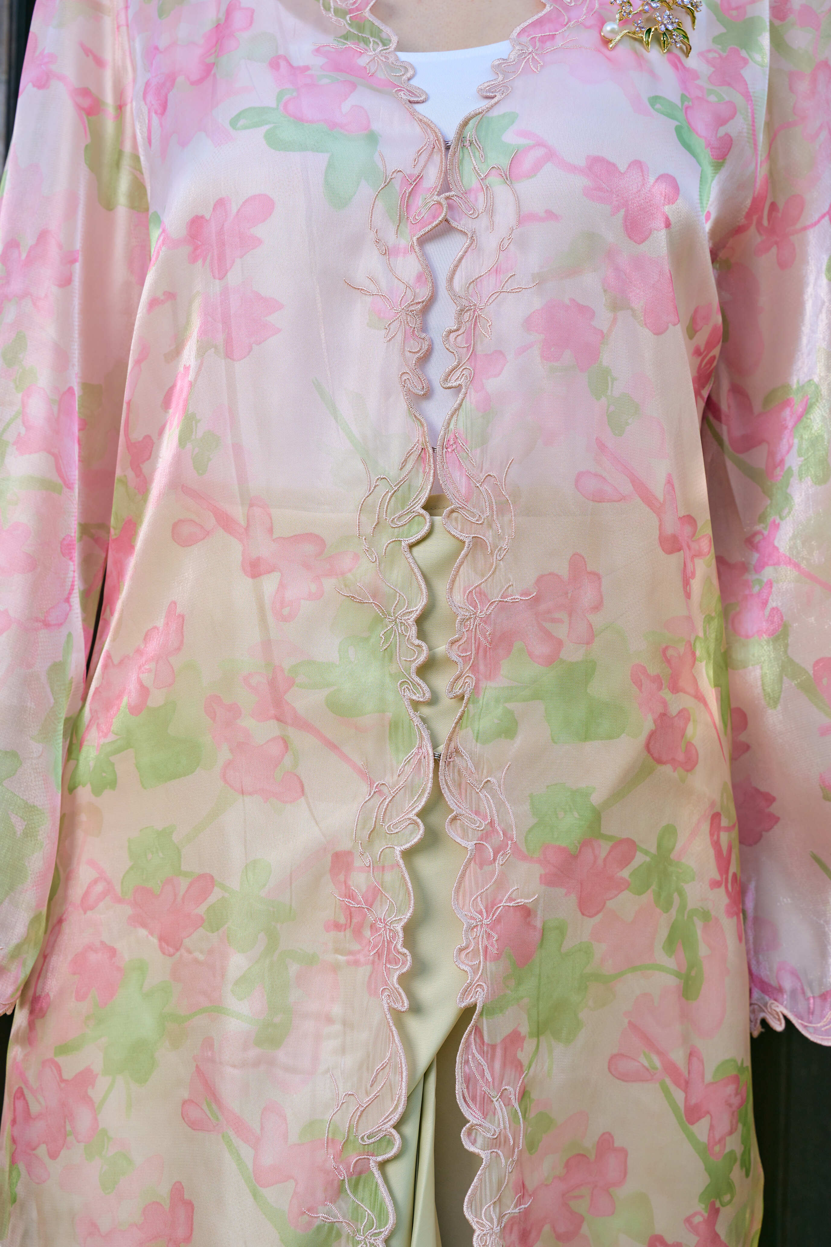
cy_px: 624
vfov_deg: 41.9
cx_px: 416
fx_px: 1627
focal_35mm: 47
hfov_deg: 28.6
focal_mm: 47
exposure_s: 1/160
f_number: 7.1
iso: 160
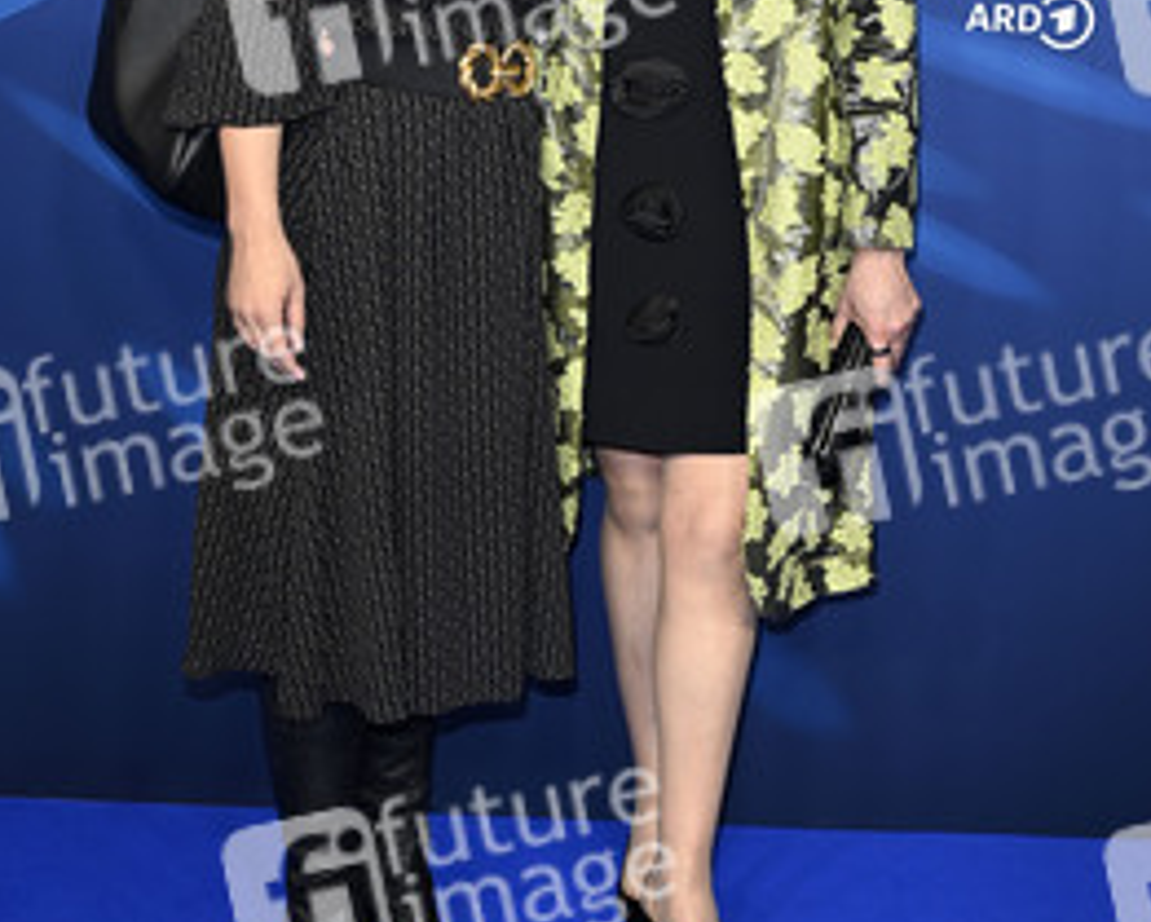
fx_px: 2249
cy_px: 212
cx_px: 578
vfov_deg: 22.9
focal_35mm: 66
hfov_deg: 28.7
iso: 1000
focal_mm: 46
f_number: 5
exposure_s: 1/200
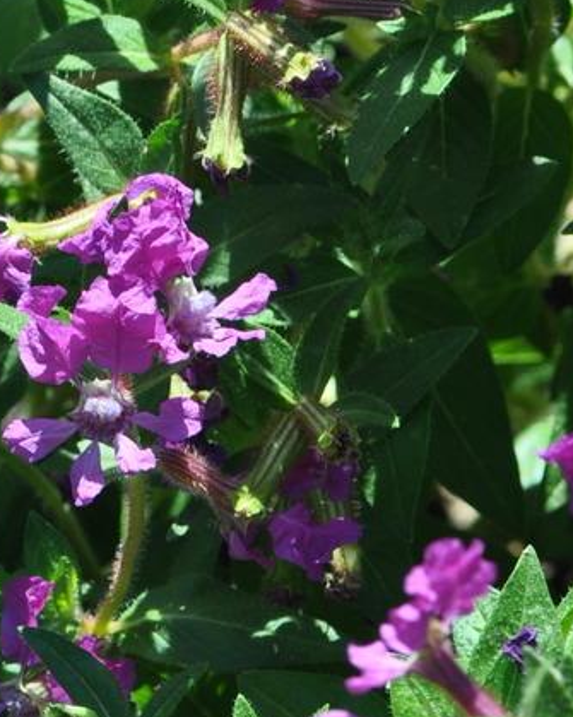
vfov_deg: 3.6
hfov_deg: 2.9
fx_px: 11254
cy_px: 539
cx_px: 173
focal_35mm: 531
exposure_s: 1/180
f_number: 6.7
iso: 200
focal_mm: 105
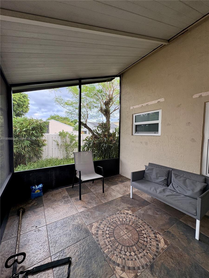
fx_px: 113
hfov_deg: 85.7
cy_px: 139
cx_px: 104
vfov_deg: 102.1
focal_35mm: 14
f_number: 2.2
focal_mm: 2.22
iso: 80
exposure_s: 1/136
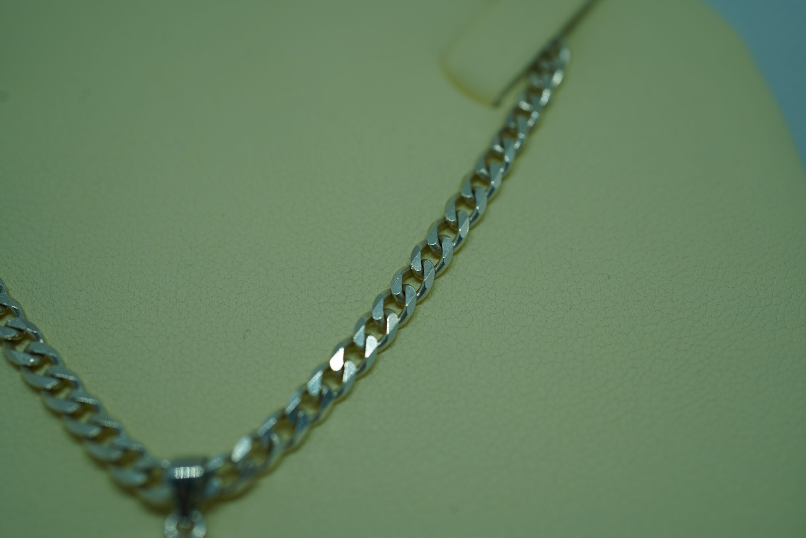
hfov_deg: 39.6
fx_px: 1119
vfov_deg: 27.0
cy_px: 269
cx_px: 403
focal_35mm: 50
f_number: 4
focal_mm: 50
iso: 100
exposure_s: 1/60
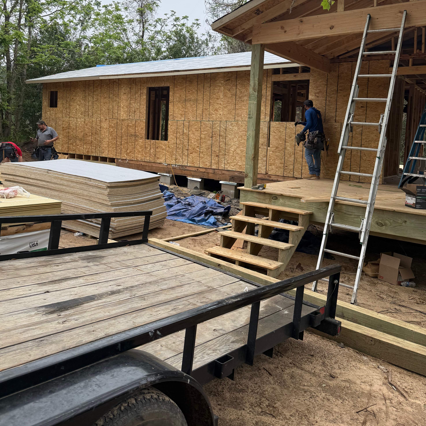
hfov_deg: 55.6
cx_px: 209
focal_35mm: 29
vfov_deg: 54.6
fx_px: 404
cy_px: 145
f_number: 1.78
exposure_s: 1/742
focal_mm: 6.76
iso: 80
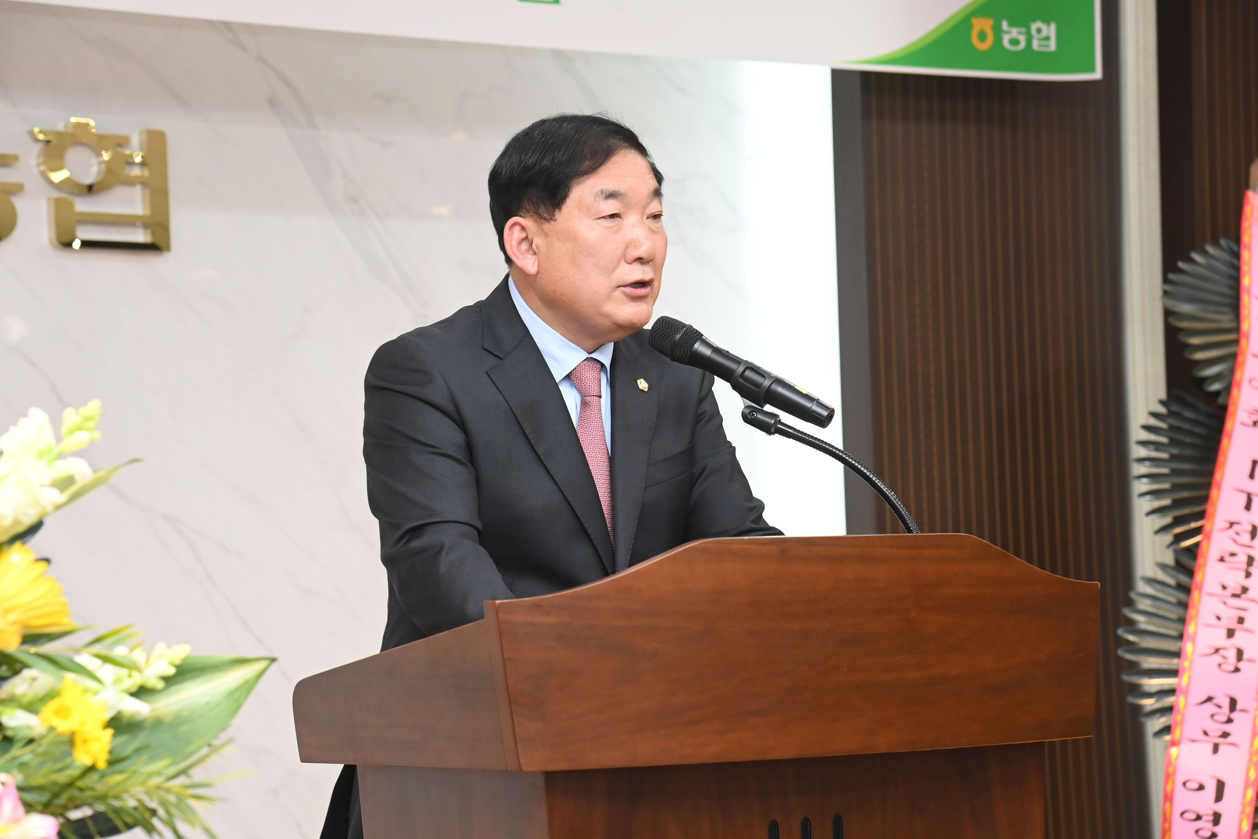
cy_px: 420
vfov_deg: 14.9
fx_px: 3215
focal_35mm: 92
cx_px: 629
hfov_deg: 22.1
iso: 3200
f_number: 6.3
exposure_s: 1/250
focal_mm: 92
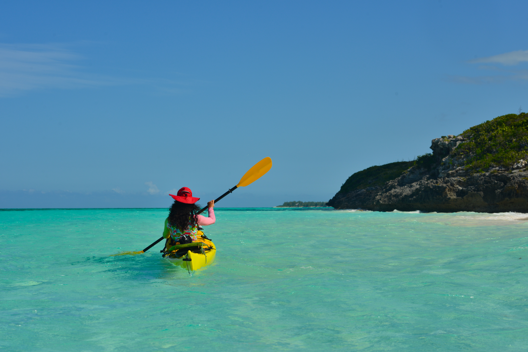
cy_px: 176
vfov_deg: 16.1
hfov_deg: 23.9
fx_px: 1247
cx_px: 264
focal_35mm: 85
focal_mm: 85
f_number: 10
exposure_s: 1/400
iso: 125
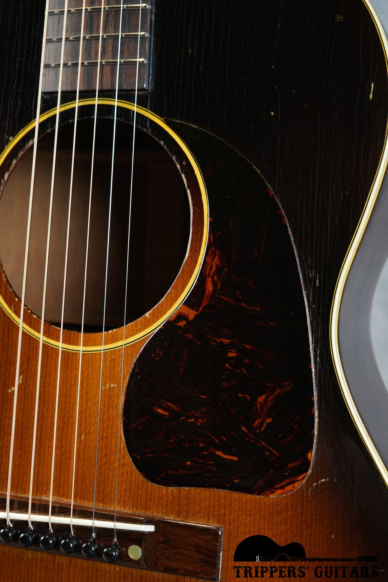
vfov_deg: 39.6
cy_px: 291
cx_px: 194
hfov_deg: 27.0
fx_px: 808
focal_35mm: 50
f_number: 6.3
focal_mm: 50
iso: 2500
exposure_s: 1/15
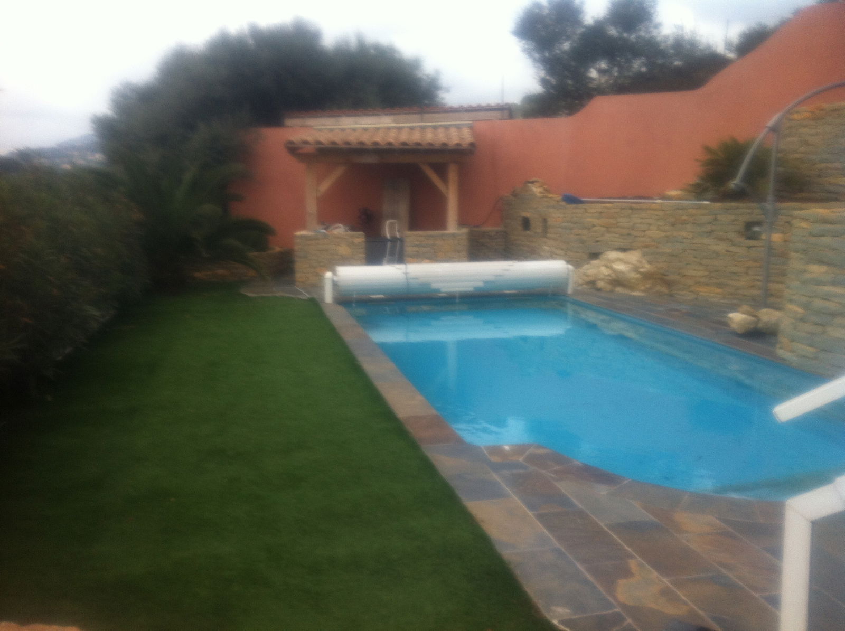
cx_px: 422
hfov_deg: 52.7
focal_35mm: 35
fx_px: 853
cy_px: 316
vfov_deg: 40.6
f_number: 2.8
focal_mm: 3.85
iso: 80
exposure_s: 1/702
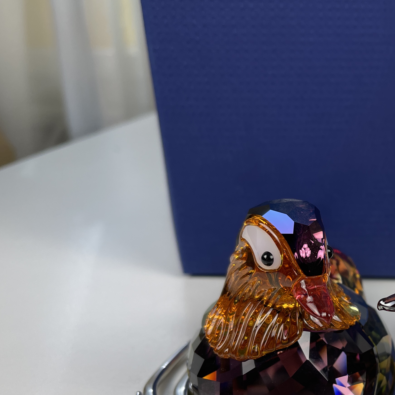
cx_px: 435
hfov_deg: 30.0
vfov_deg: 32.7
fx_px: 658
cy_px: 299
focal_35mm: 51
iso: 32
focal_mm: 5.1
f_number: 1.6
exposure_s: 1/100
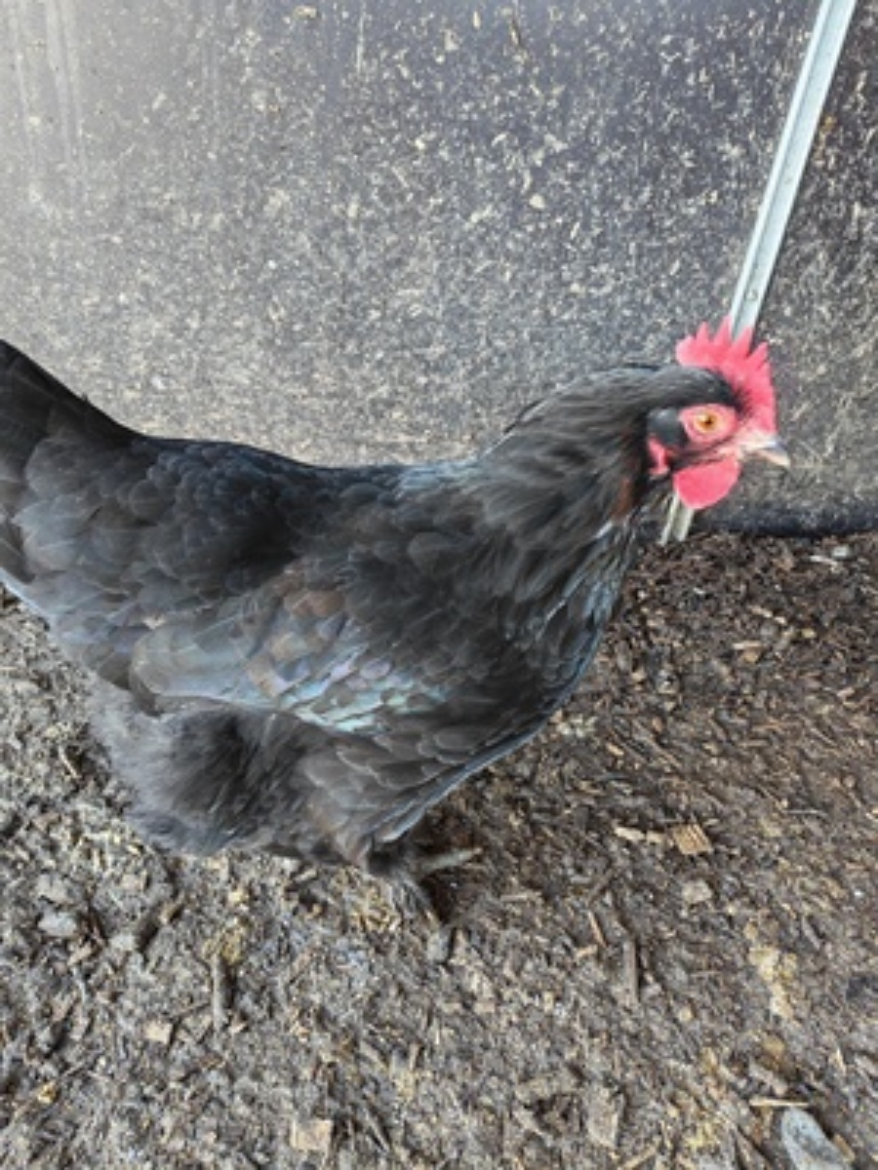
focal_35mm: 24
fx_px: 812
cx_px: 439
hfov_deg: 56.8
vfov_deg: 71.6
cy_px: 585
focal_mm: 6.12
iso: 1000
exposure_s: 1/71
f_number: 1.9
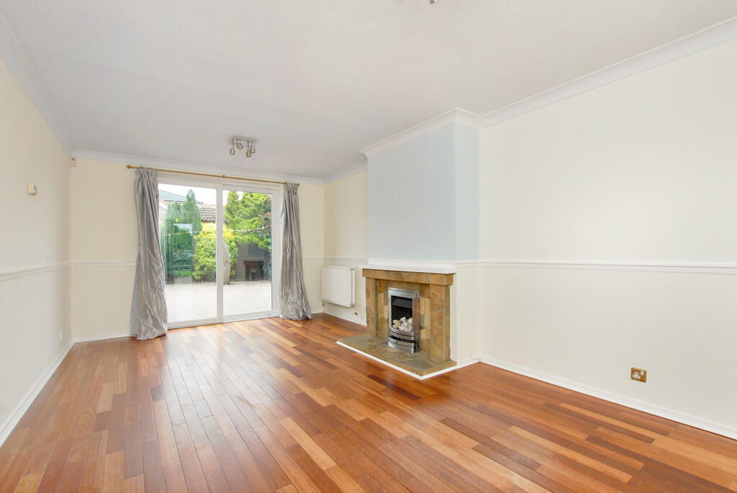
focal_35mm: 15
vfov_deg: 77.5
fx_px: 307
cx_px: 368
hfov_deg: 100.3
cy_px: 246
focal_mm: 10
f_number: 6.3
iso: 250
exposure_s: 1/50
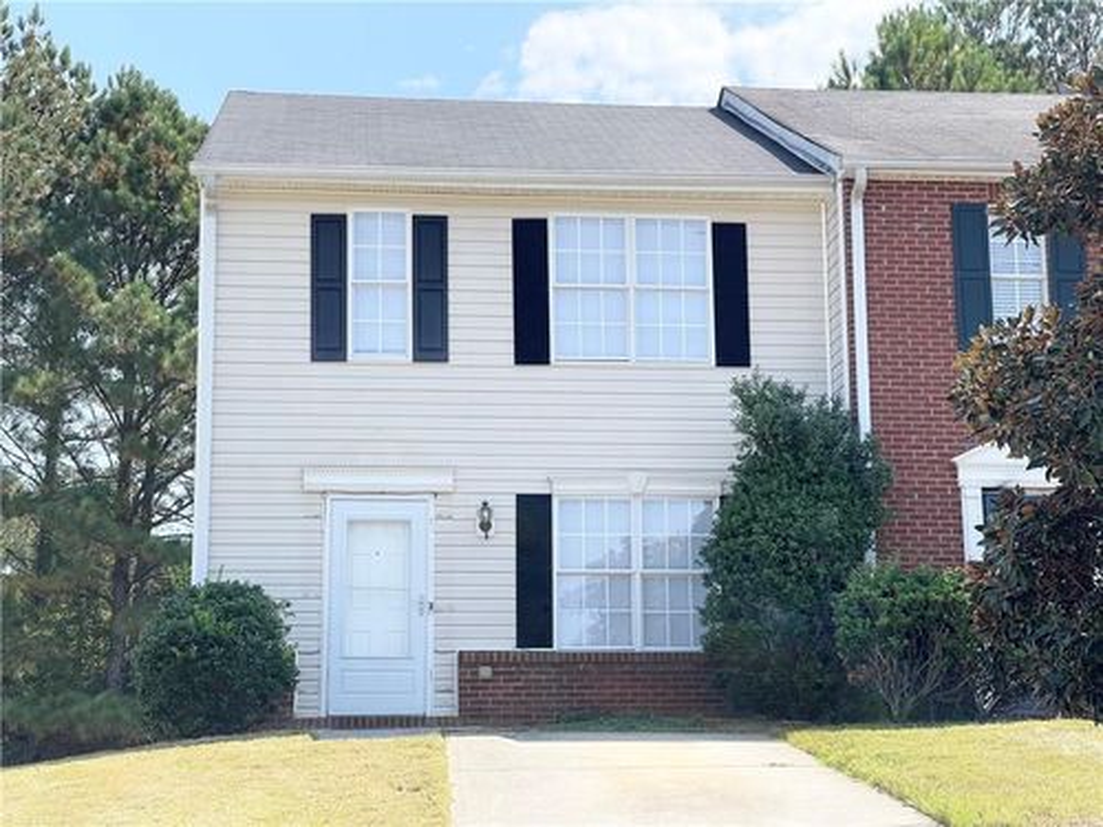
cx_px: 552
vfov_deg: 22.9
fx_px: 2039
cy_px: 414
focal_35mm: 64
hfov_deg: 30.3
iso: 20
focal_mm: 7.5
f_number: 2.2
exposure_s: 1/690
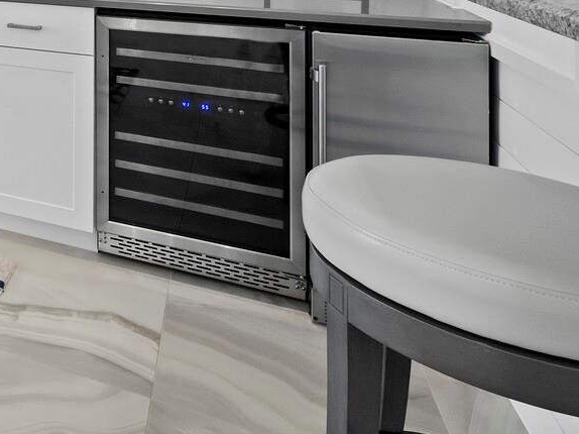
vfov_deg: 30.9
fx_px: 652
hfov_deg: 34.9
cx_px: -158
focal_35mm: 39
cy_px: -90
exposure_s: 1/6
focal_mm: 7
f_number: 11
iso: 320
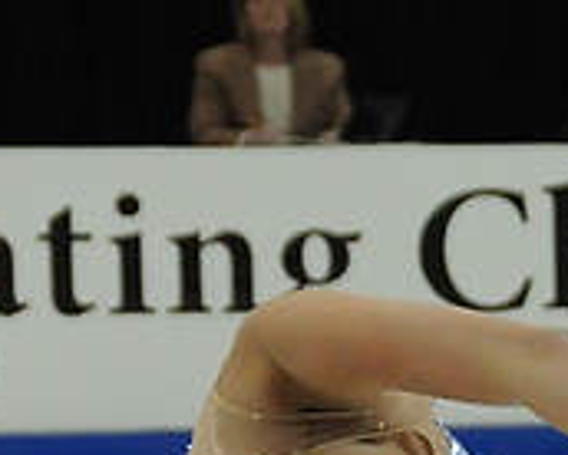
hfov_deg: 3.6
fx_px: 9004
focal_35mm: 535
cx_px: 667
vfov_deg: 2.9
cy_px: 796
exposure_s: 1/1250
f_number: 5.6
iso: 3200
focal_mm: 82
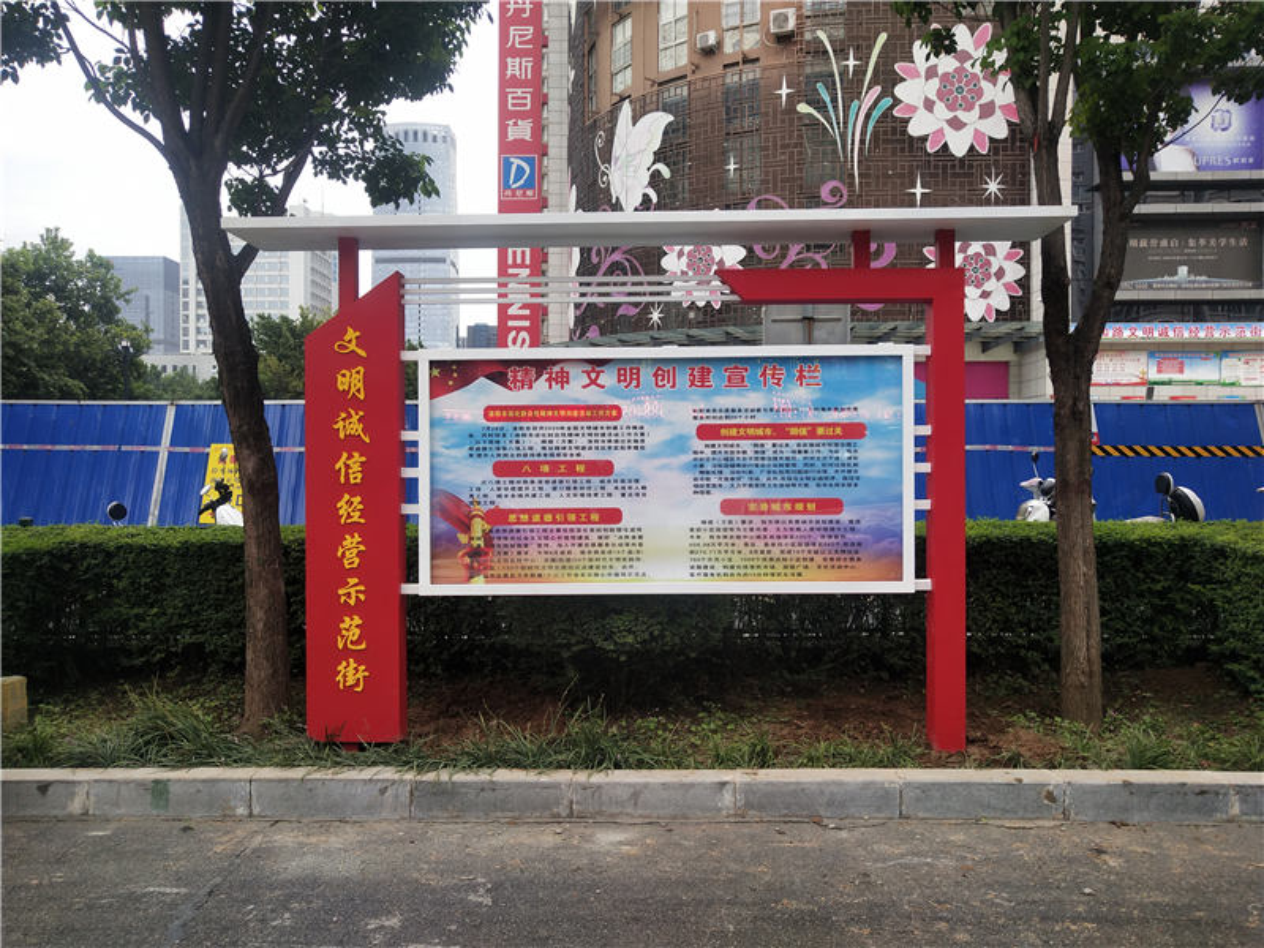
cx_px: 632
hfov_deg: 60.0
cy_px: 474
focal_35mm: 30
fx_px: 1095
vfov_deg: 46.8
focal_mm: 3.95
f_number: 1.8
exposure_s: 1/100
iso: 85
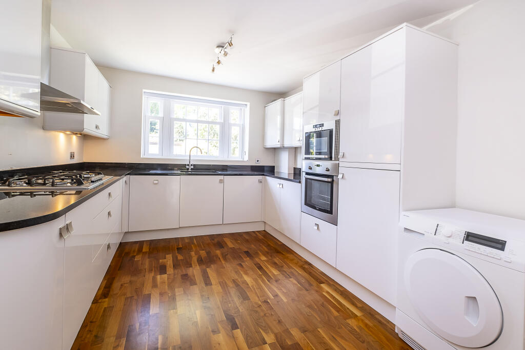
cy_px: 175
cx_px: 262
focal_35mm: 15
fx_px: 219
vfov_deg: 77.3
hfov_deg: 100.4
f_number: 5.6
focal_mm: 10
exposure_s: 1/13
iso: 320
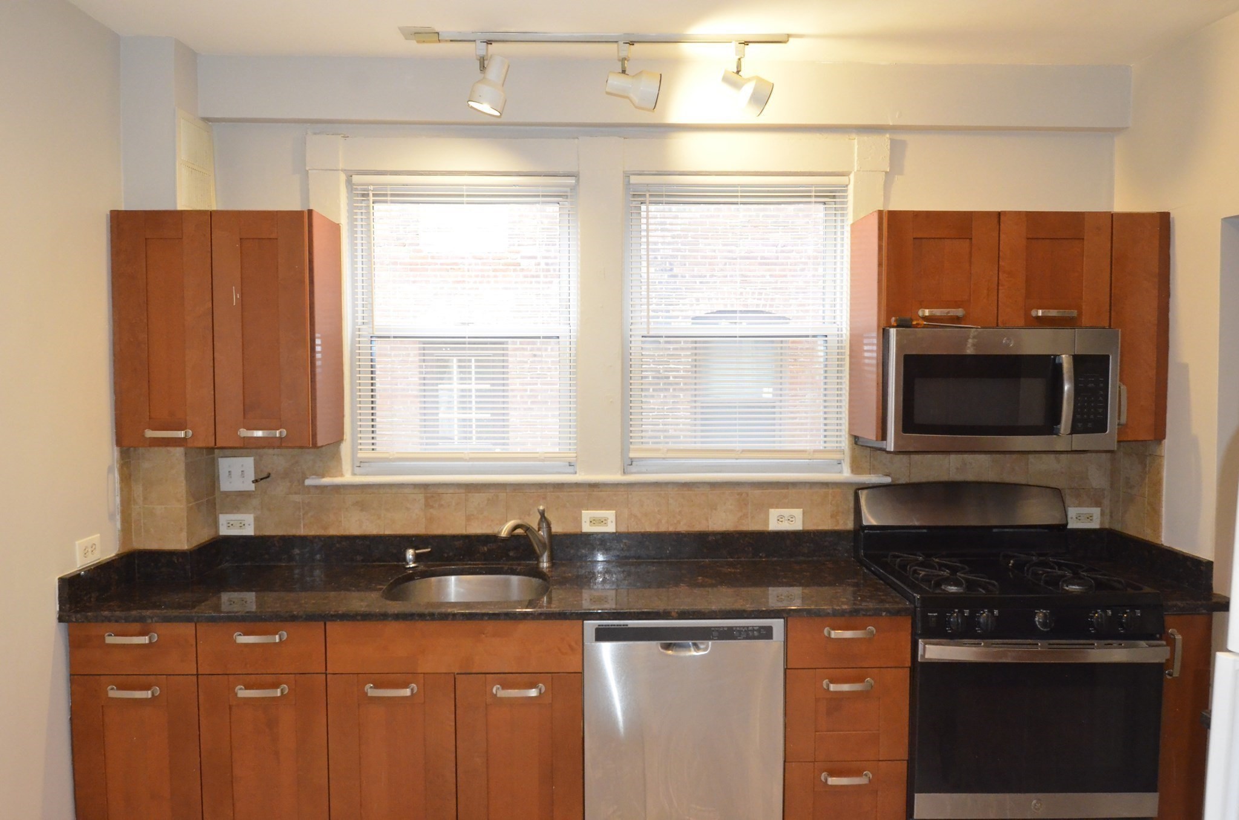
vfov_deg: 52.9
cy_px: 410
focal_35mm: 24
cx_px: 620
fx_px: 824
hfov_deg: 73.9
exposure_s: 1/60
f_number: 7.1
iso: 3200
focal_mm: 16
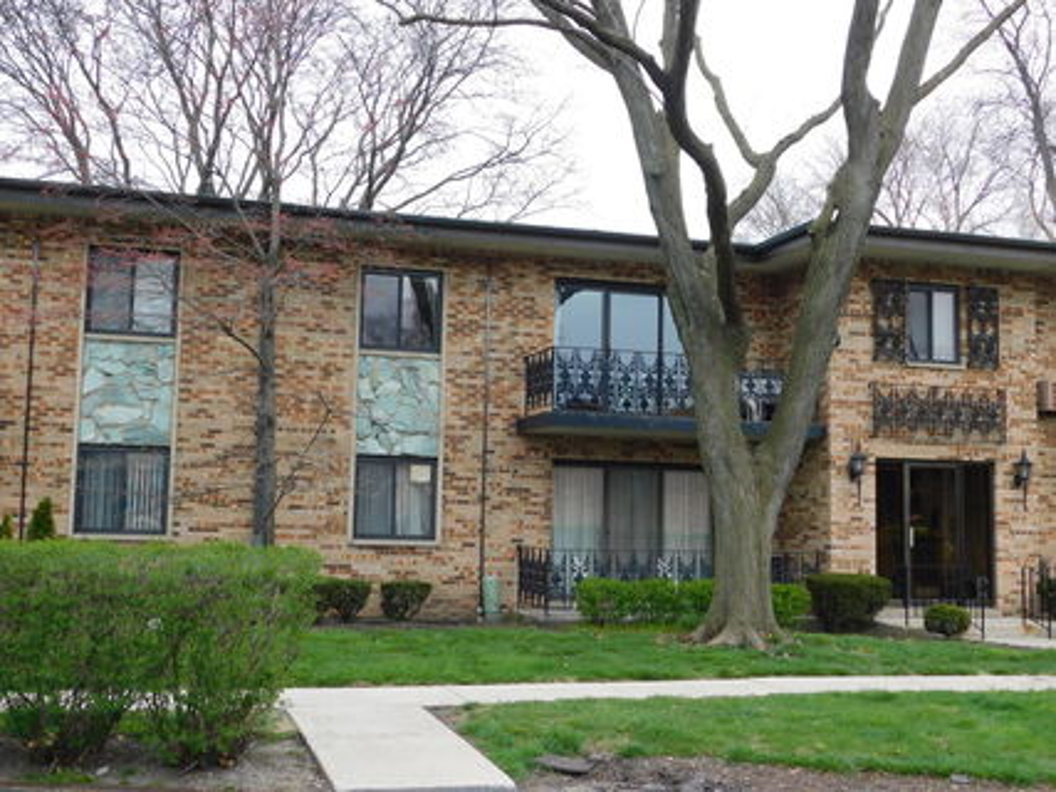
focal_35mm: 45
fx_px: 1372
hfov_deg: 42.1
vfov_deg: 32.2
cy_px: 396
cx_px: 528
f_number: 3.7
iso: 125
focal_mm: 8
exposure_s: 1/320
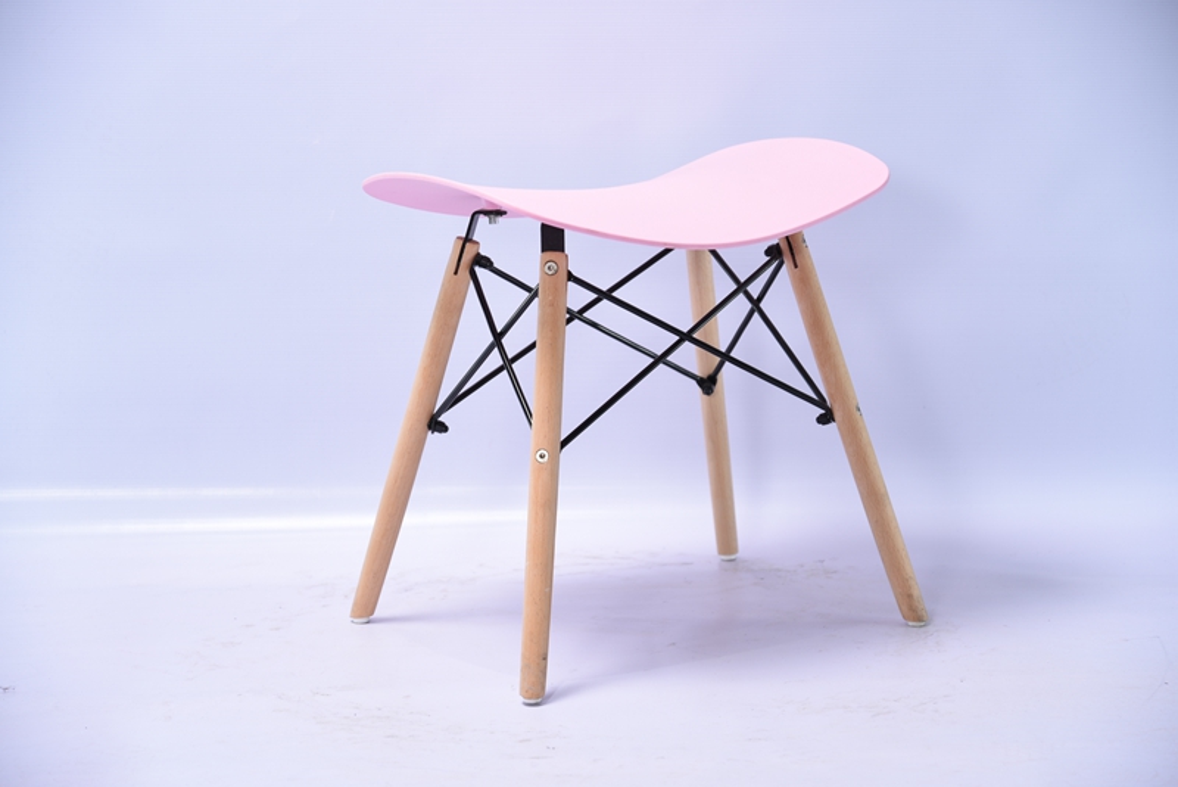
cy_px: 394
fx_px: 2782
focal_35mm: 85
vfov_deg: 16.1
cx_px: 589
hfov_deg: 23.9
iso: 125
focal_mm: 85
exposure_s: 1/50
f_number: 4.5
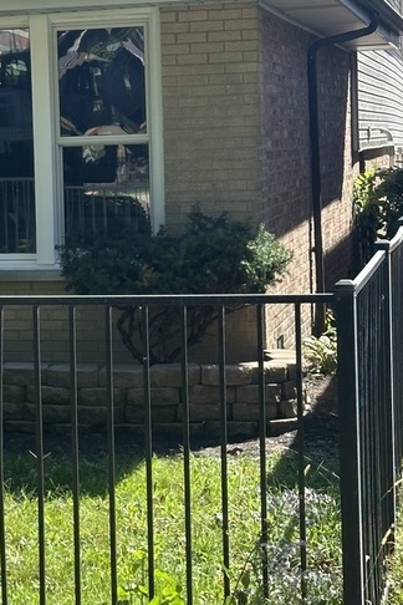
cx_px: -34
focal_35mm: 111
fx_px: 1864
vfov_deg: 18.4
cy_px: 207
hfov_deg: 12.2
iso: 64
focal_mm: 6.86
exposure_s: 1/1227
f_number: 1.78
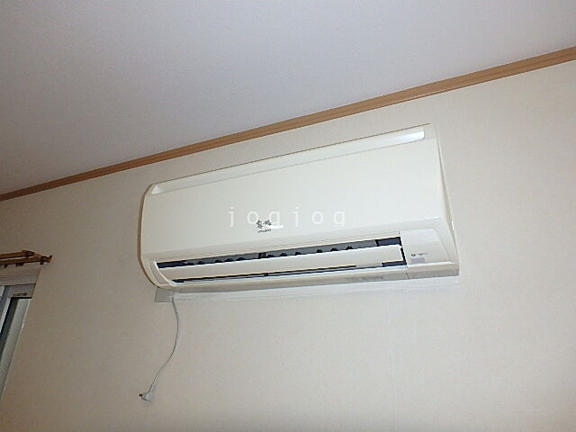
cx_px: 288
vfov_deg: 63.4
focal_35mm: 21
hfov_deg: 79.0
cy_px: 216
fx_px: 349
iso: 400
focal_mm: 3.7
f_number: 3.5
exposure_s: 1/30
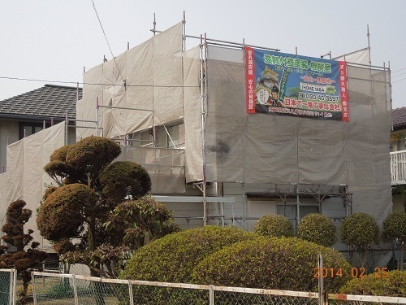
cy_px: 152
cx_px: 203
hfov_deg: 31.7
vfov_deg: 24.0
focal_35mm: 61
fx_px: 715
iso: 100
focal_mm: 11
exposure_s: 1/500
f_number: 4.3
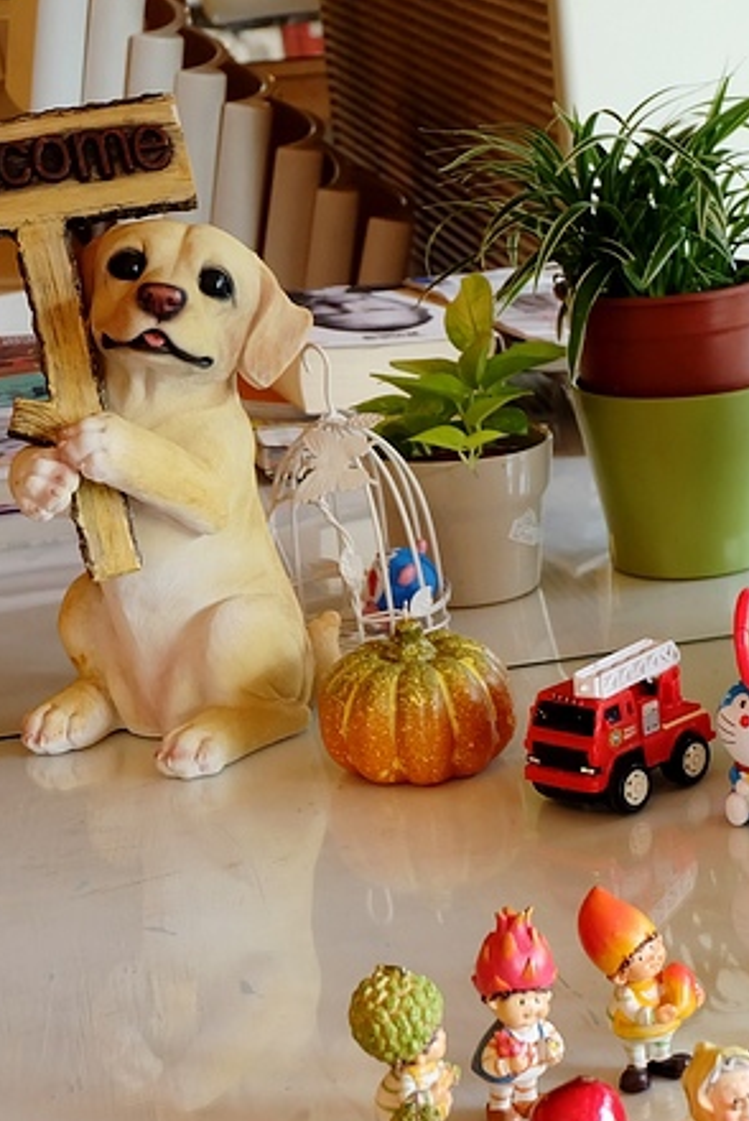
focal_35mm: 93
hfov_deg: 13.6
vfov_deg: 21.8
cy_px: 740
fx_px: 2898
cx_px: 1205
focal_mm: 26.9
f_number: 4.5
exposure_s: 1/40
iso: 400
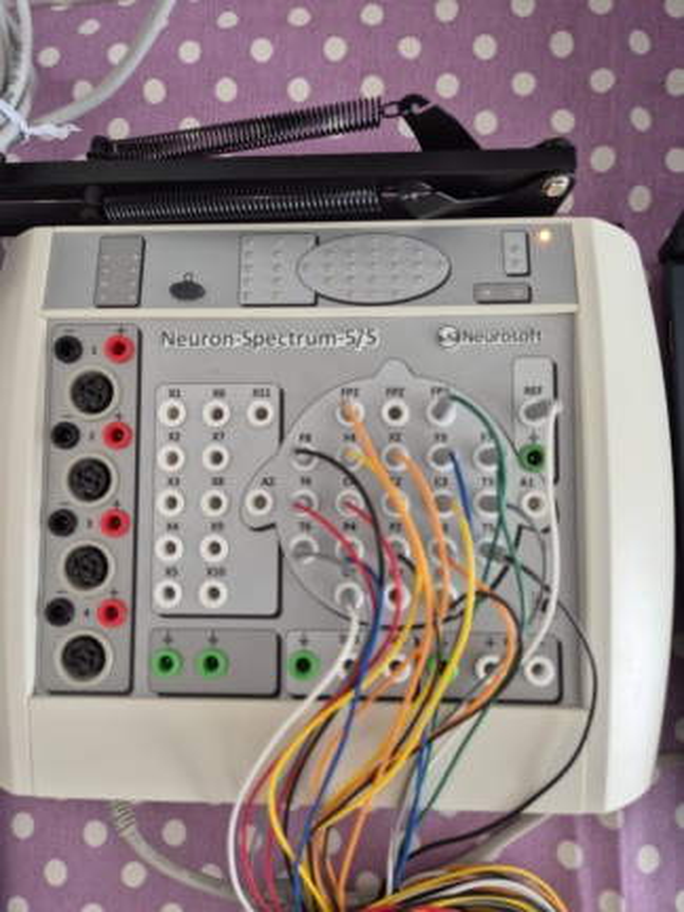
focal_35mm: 23
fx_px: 606
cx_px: 342
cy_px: 456
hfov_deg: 58.9
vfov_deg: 73.9
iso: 125
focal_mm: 5.4
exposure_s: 1/100
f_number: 1.8
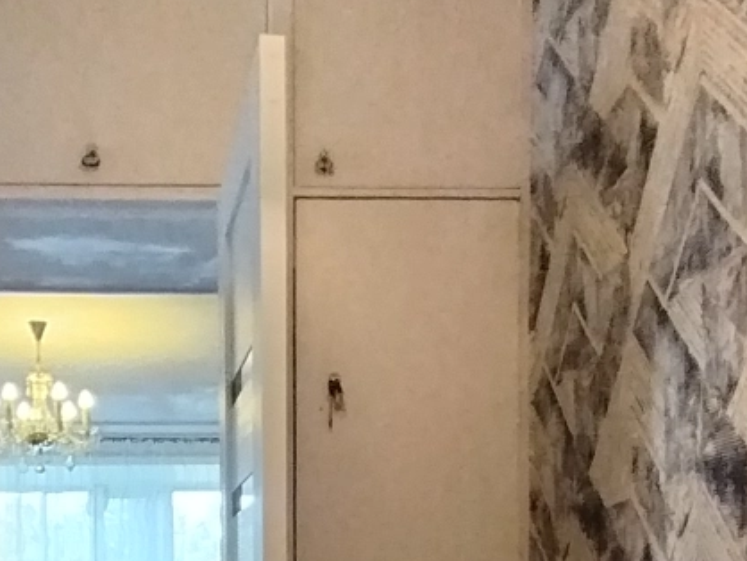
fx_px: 1101
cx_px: 300
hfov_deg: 37.3
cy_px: 683
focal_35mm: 51
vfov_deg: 25.5
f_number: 2.2
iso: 263
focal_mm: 1.42
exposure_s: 1/33.3
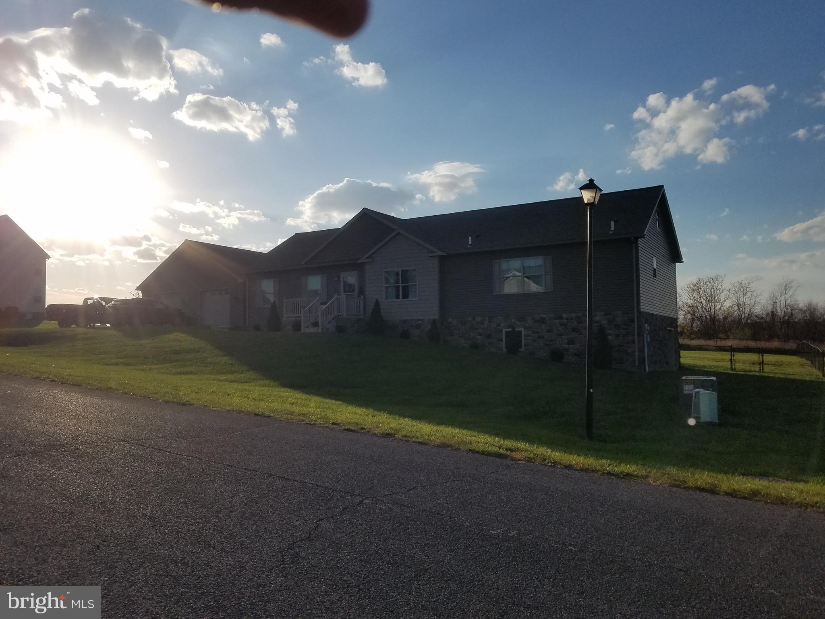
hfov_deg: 67.3
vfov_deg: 53.1
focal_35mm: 26
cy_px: 310
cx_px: 412
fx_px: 620
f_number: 1.7
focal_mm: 4.2
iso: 50
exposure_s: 1/7696
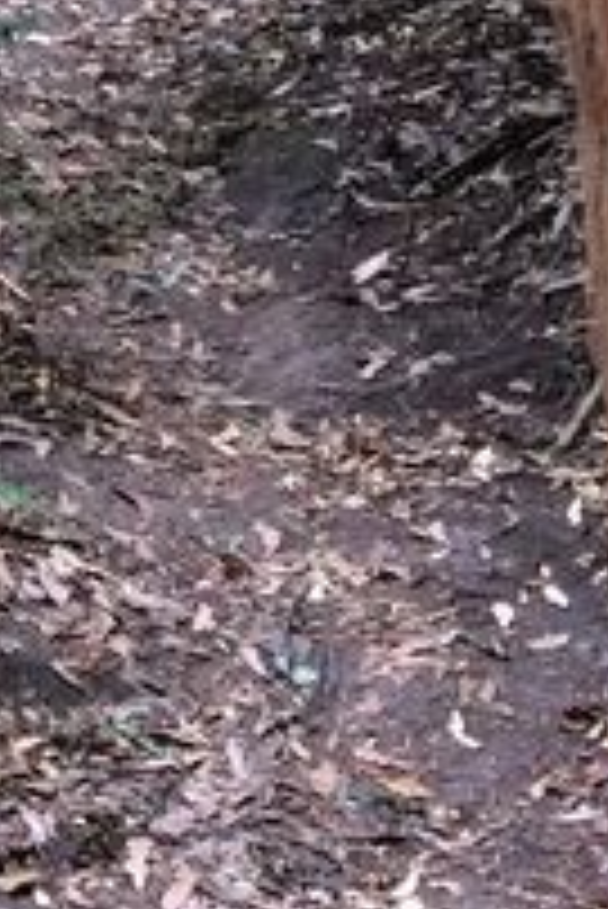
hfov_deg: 8.6
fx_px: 3768
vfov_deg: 12.7
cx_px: -734
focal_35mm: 149
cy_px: -648
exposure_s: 1/33
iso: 80
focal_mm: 4.15
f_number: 2.2
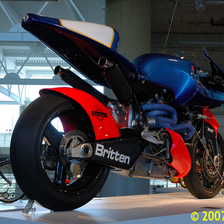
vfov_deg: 28.8
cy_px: 112
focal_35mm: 60
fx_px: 437
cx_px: 128
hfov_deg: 28.7
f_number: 7.1
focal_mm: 31
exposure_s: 1/60
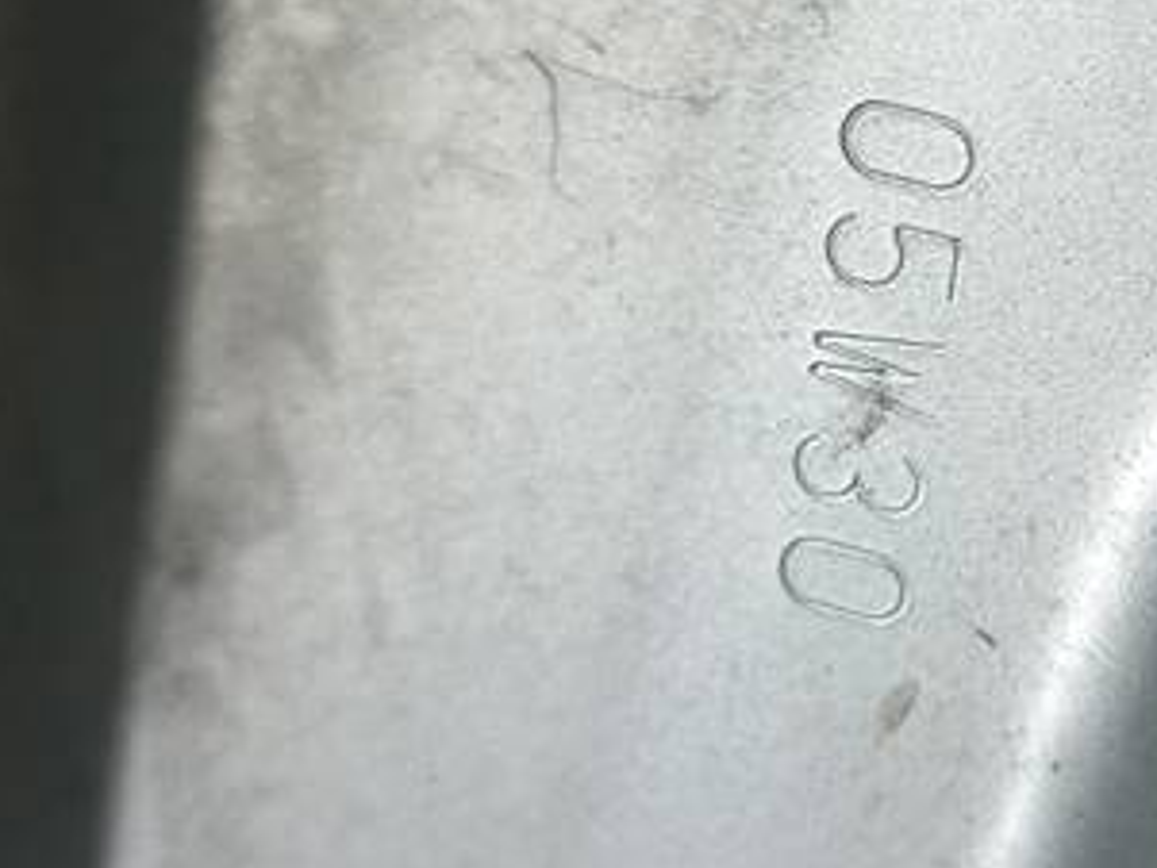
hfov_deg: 22.3
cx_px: 1084
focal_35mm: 85
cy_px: 204
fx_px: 2842
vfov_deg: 17.3
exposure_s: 1/50
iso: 64
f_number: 1.8
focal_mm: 4.6
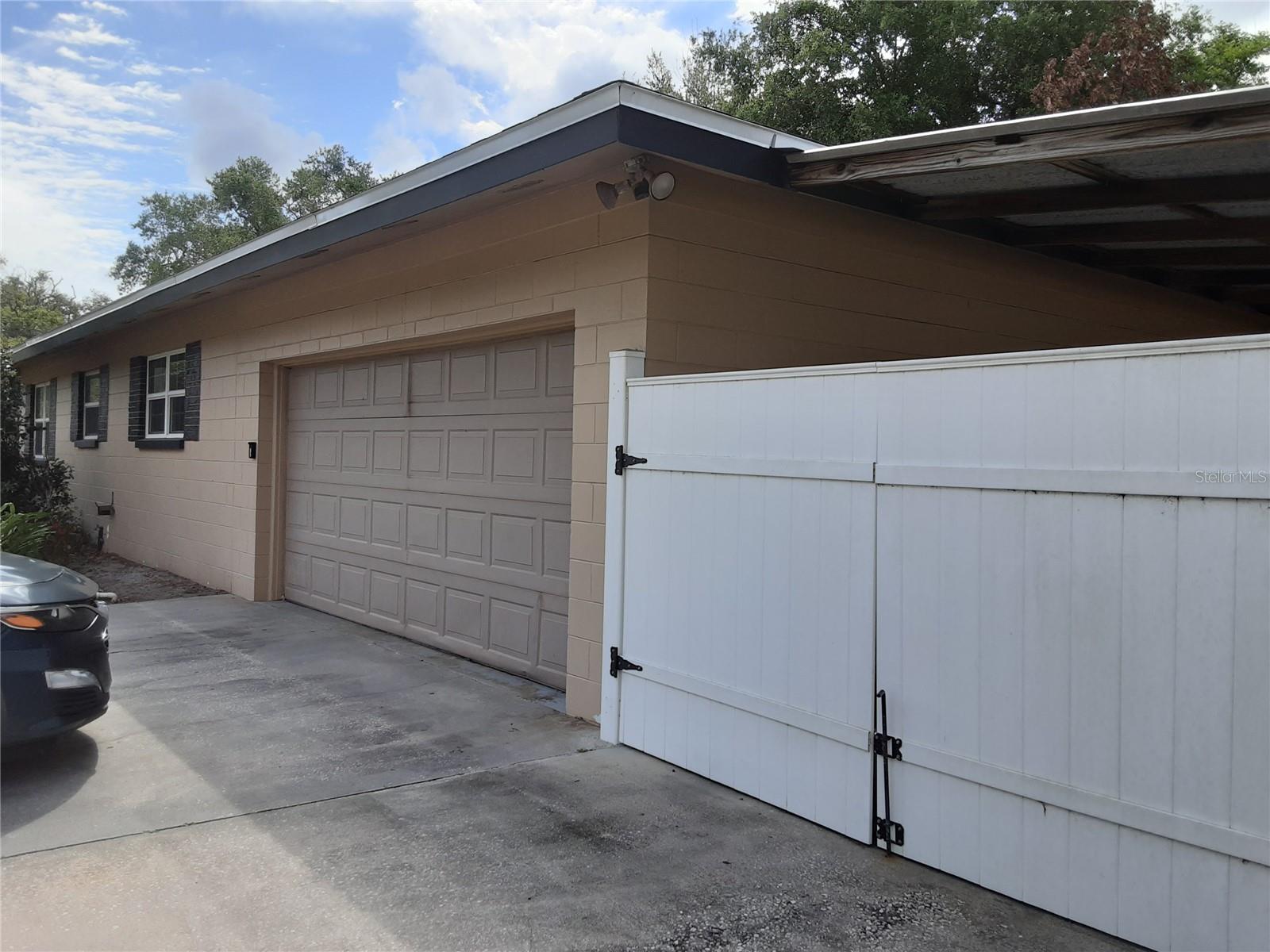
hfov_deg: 63.4
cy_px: 476
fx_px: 1027
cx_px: 635
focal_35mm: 28
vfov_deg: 49.7
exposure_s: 1/976
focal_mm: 2.9
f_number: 1.9
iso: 40
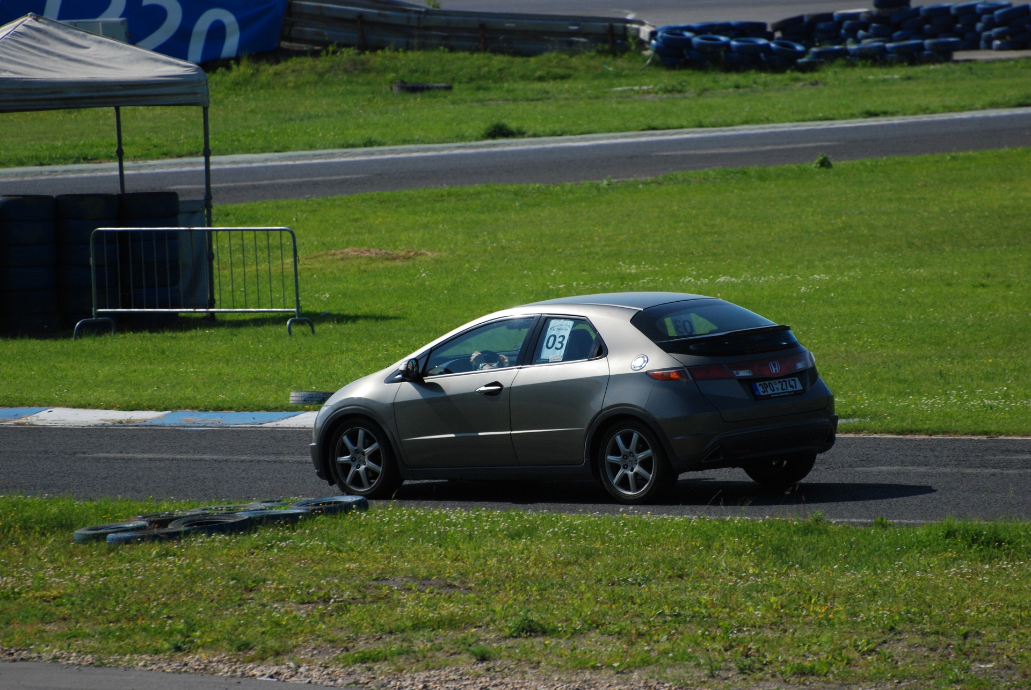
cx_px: 516
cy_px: 345
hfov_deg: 4.6
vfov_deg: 3.1
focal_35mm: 450
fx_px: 12902
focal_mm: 300
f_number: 5.6
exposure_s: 1/2000
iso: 400
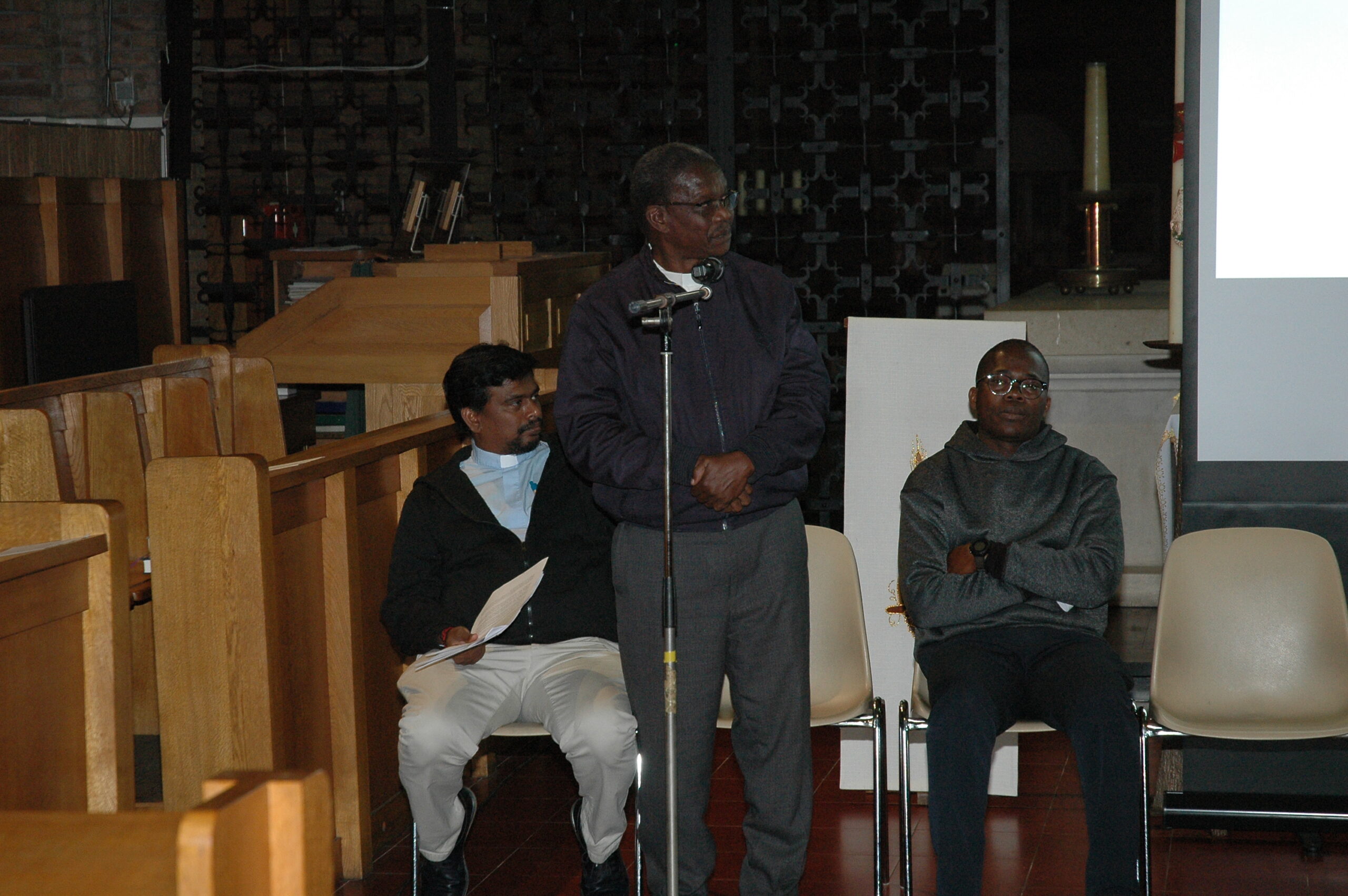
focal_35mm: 84
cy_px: 448
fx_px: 3142
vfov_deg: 16.2
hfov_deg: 24.2
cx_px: 674
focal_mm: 56
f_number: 5.6
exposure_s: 1/60
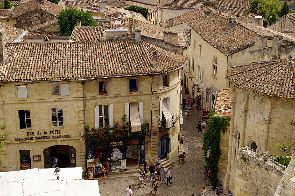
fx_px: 455
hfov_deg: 35.9
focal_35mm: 56
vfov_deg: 24.4
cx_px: 148
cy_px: 98
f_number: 7.1
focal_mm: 37
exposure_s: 1/125
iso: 100
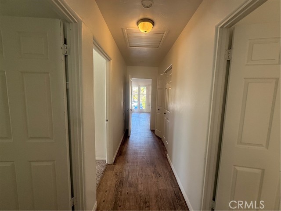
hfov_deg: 102.1
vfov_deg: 85.7
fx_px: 114
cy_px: 106
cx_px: 140
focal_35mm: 14
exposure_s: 1/120
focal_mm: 2.22
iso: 200
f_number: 2.2
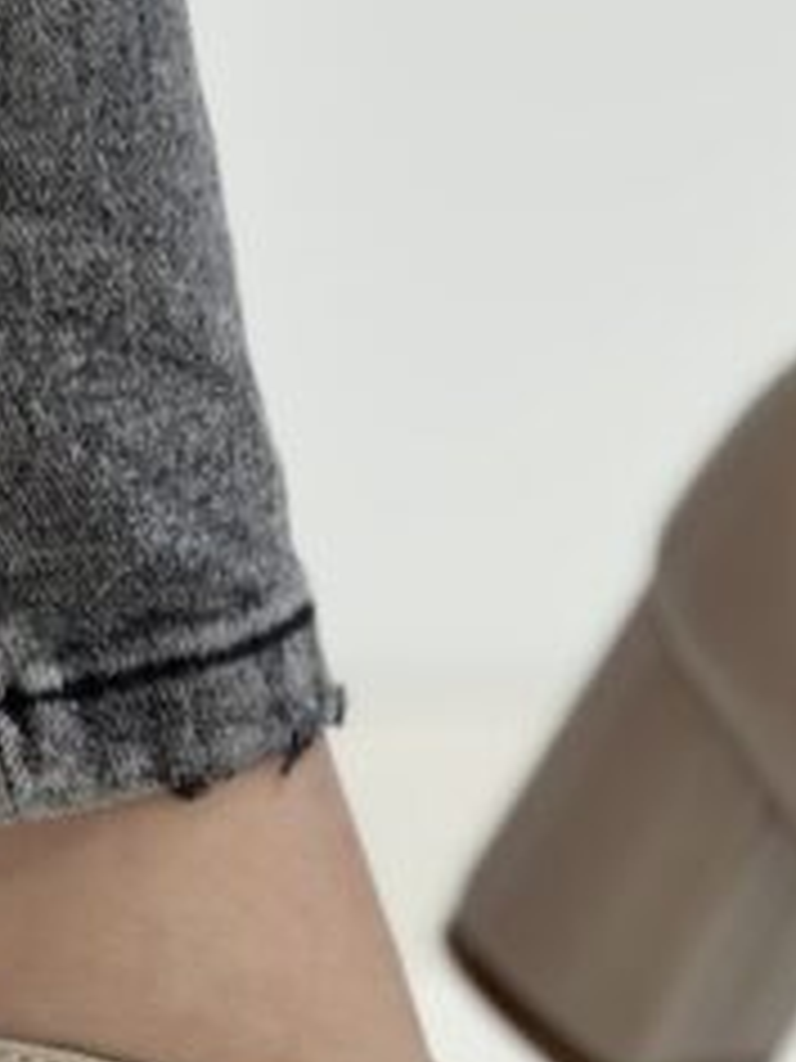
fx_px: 4998
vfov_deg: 12.1
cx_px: 715
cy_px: 896
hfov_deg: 9.1
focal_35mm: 163
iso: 125
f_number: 1.78
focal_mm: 6.86
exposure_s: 1/100
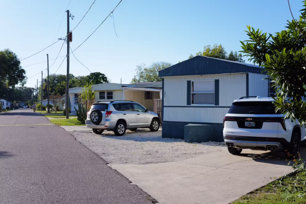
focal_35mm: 43
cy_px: 102
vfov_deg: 31.2
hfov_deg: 45.4
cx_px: 153
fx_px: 365
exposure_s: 1/80
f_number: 16
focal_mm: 43
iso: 160
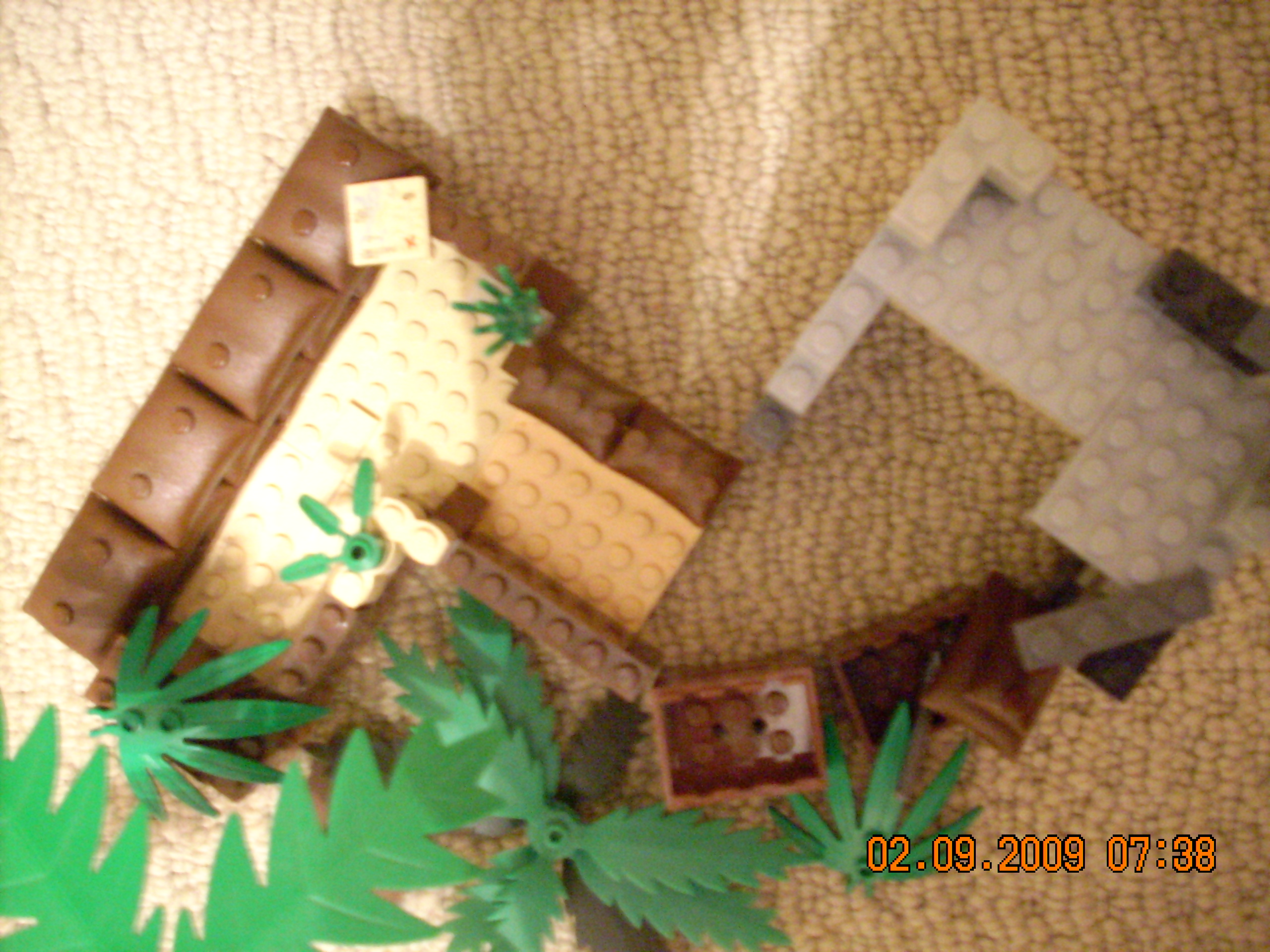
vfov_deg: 38.7
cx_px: 635
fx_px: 1357
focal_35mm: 37
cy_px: 476
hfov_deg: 50.1
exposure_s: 1/4
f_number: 2.8
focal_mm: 6.2
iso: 702
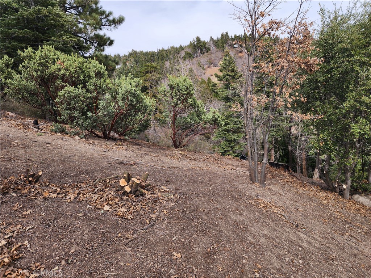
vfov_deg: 58.9
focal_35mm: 23
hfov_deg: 73.9
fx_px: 247
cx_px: 186
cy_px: 139
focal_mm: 6.4
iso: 12
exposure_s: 1/767
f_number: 1.8
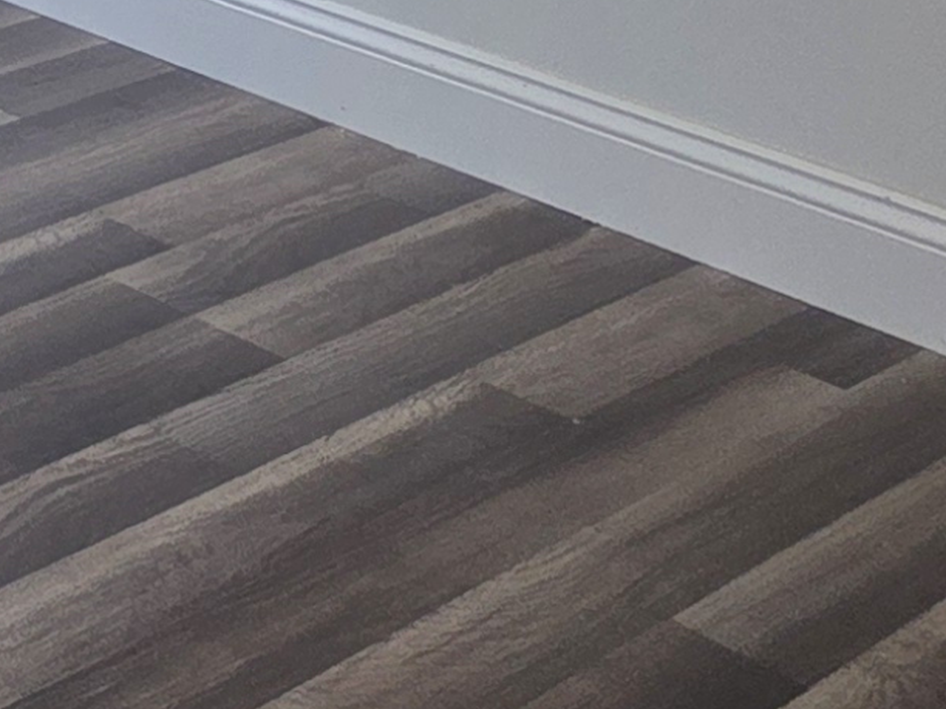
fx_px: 2323
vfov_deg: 13.3
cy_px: -944
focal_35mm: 85
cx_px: -1008
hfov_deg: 16.6
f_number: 1.9
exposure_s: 1/120
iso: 50
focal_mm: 2.2
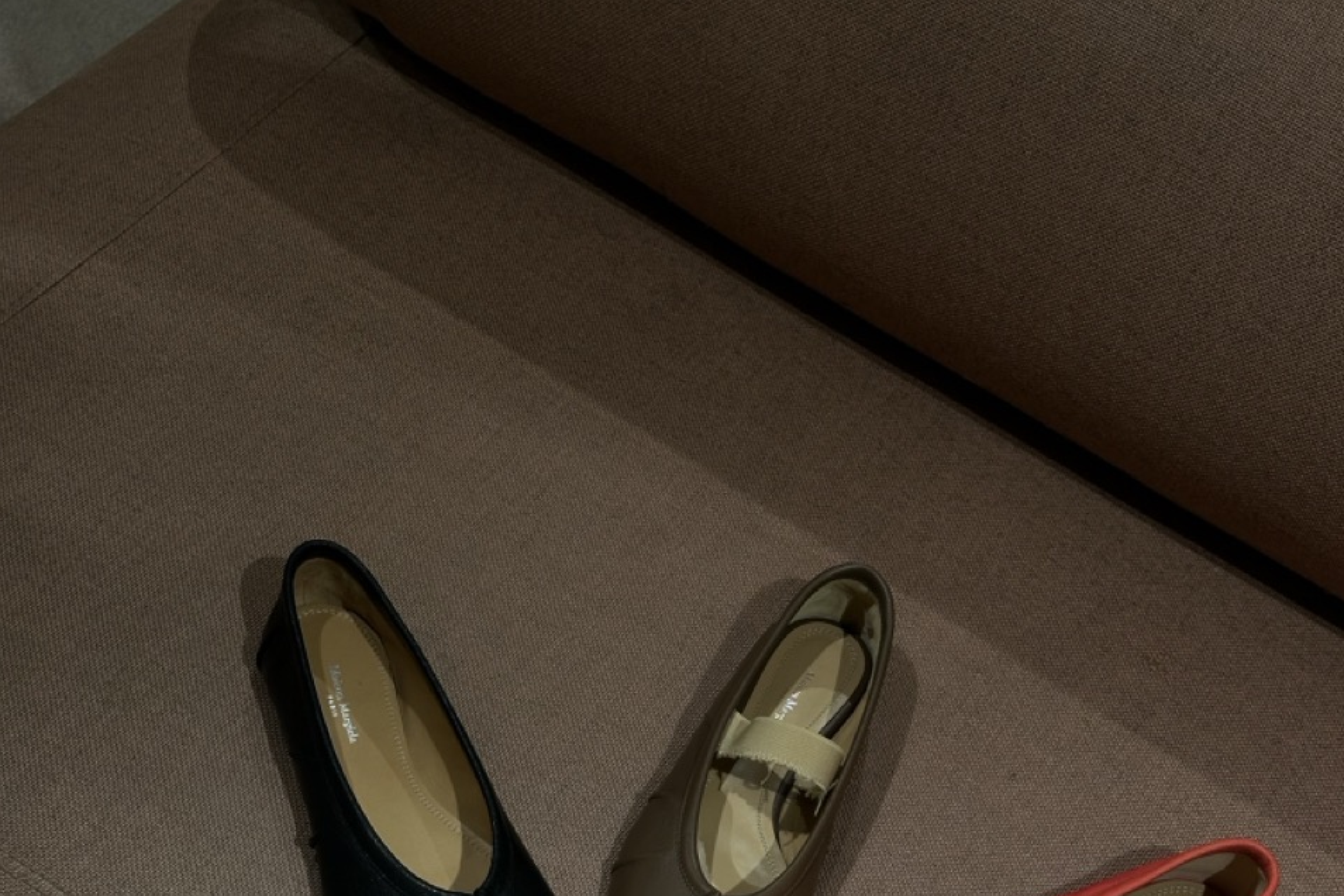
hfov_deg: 30.1
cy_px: 772
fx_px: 2501
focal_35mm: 67
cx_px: 673
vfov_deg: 20.0
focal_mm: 6.86
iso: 50
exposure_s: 1/181
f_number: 1.78
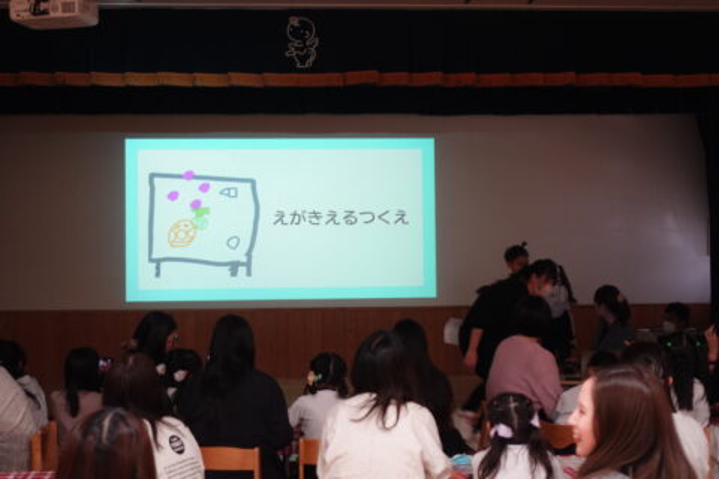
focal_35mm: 70
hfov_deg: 28.8
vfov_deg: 19.5
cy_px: 240
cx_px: 360
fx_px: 1398
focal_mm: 25.7
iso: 800
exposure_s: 1/60
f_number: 2.8
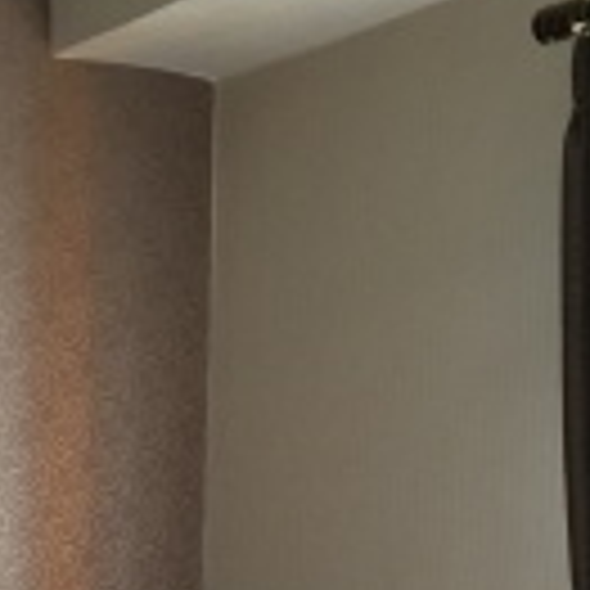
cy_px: 752
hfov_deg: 18.0
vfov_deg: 18.1
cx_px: -178
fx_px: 1735
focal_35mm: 90
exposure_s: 1/15
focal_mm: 4.15
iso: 100
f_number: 2.2
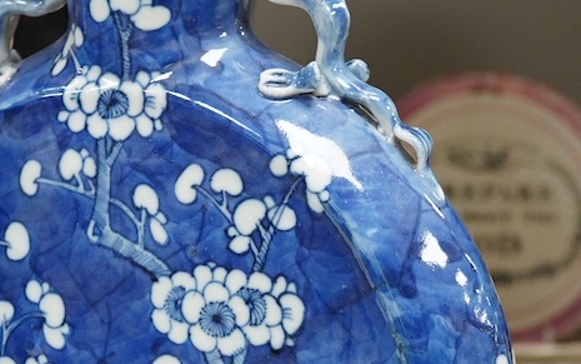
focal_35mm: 111
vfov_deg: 11.8
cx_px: 204
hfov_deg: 18.7
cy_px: 281
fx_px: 1758
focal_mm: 30
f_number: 7.1
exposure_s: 1/160
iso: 2500
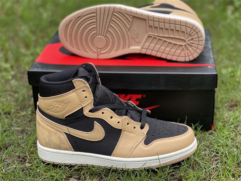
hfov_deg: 30.3
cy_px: 90
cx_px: 120
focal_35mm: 64
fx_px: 446
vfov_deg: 22.9
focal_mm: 7.5
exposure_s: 1/121
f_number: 2.2
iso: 25
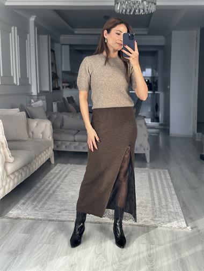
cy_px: 136
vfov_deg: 39.6
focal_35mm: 48
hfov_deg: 30.3
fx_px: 377
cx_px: 102
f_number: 1.78
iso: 125
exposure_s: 1/141
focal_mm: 6.86
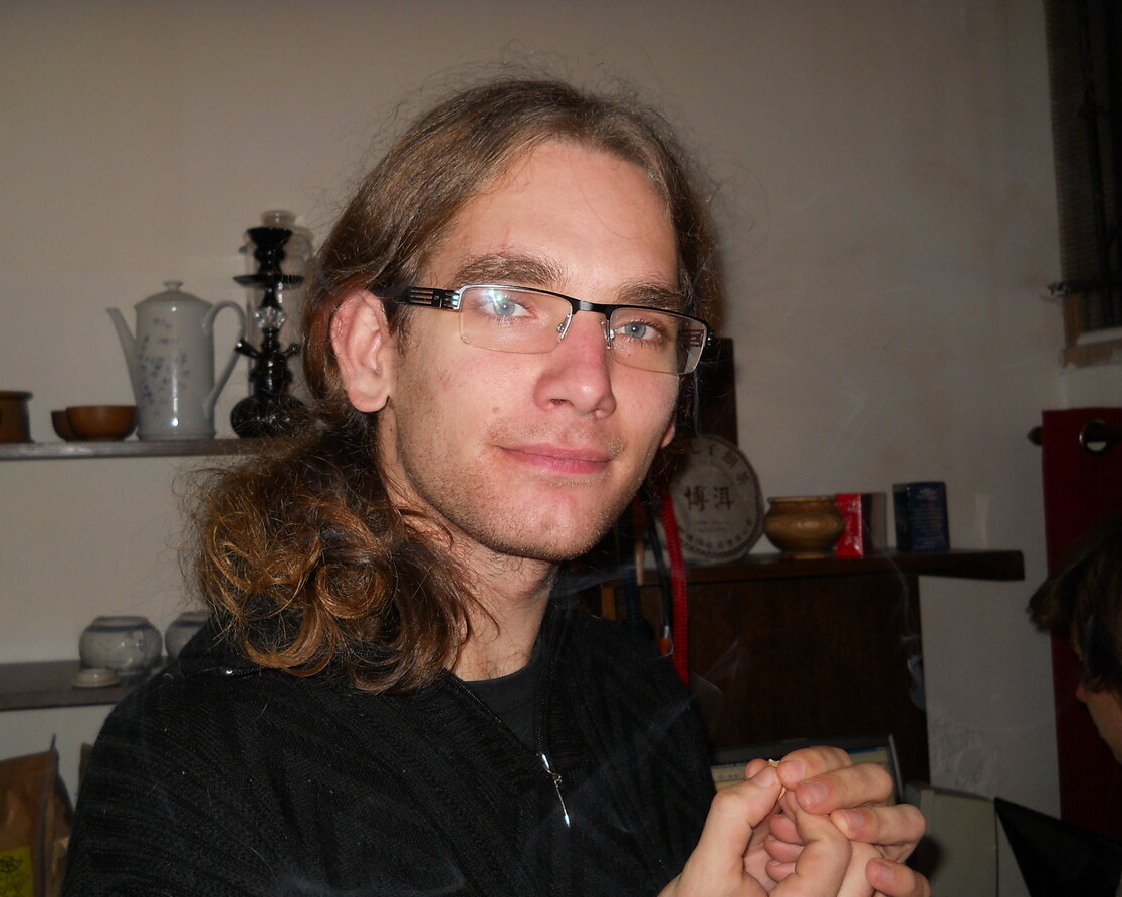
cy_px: 449
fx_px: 1428
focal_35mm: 43
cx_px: 523
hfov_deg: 42.9
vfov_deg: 34.9
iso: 100
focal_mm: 6.72
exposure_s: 1/30
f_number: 3.1
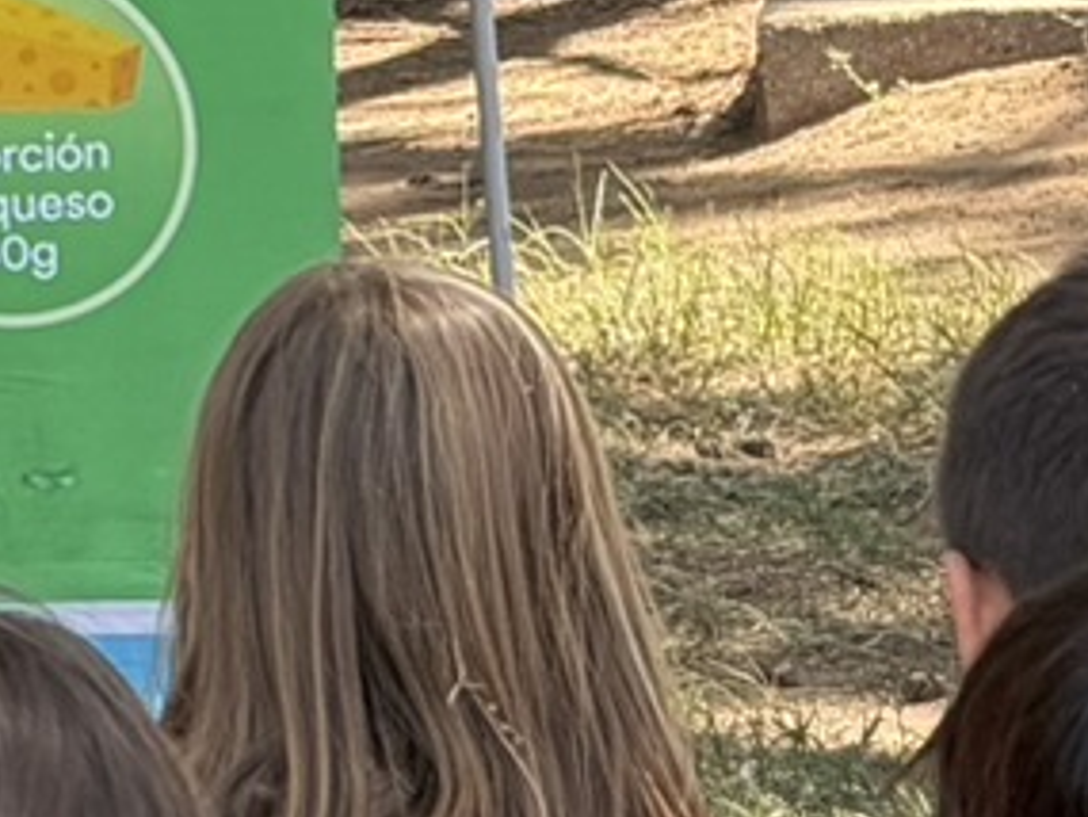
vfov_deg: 2.1
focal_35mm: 718
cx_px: -802
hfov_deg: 2.8
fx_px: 22577
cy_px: -458
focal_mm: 16.89
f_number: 2.8
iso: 50
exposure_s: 1/145
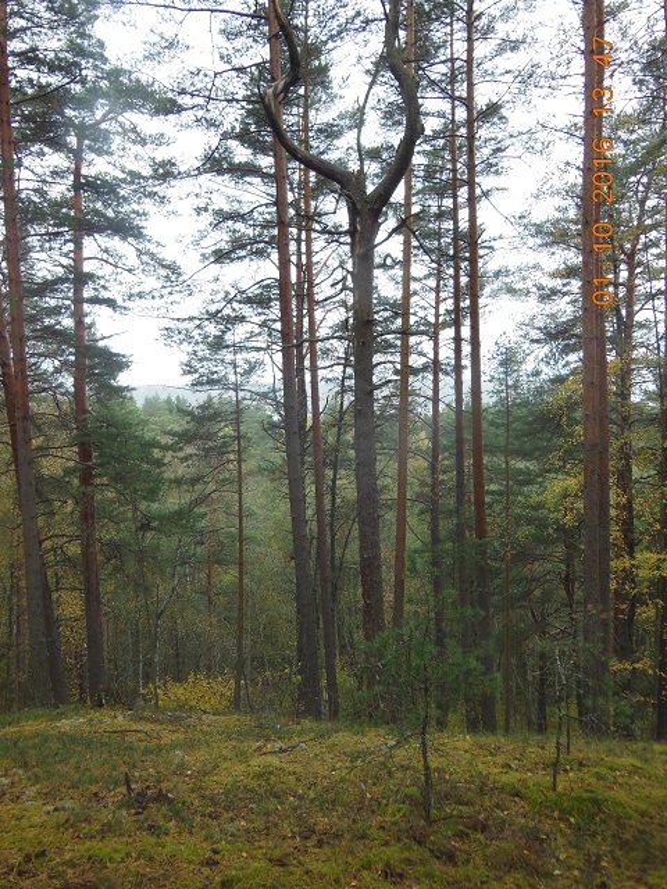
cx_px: 334
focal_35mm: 25
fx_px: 642
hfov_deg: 54.9
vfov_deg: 69.4
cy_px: 444
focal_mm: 4.5
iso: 160
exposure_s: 1/30
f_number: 3.5
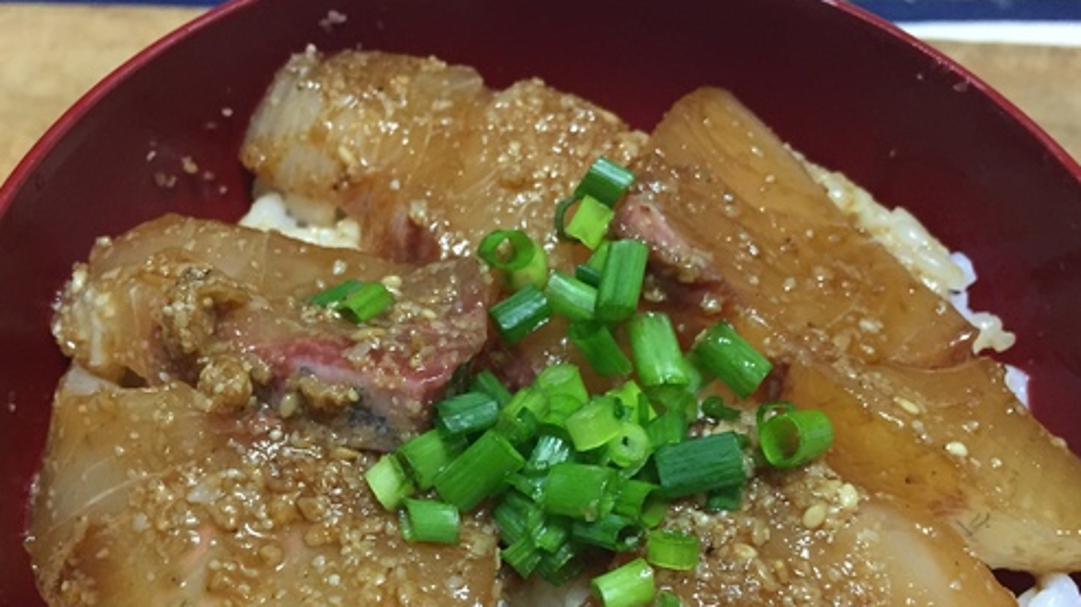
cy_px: 502
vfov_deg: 28.3
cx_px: 544
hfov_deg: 49.4
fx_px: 1175
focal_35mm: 41
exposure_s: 1/33
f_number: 2.2
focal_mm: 4.15
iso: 200
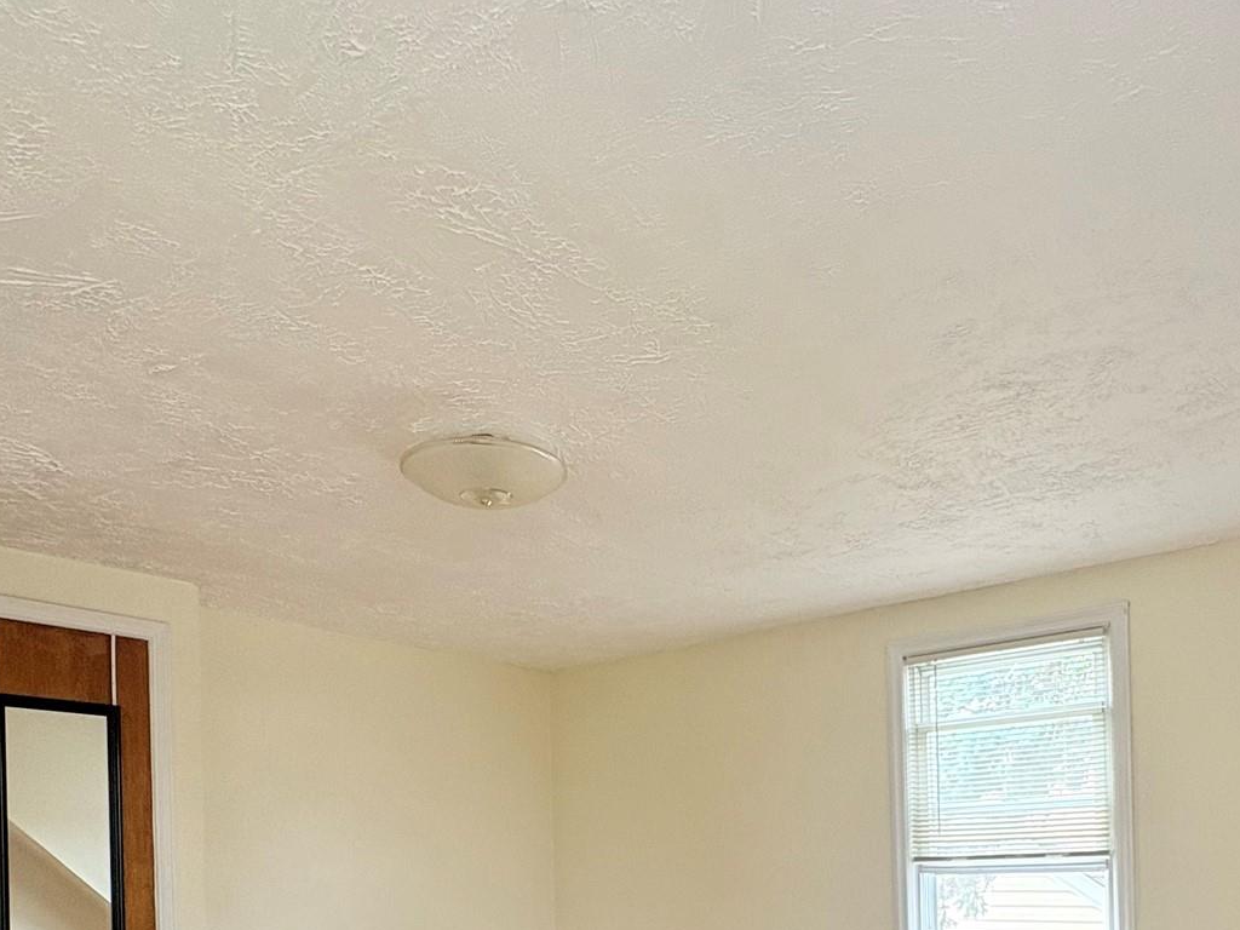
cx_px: 724
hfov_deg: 63.0
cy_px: 868
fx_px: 1003
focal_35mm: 28
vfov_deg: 44.4
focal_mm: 2.22
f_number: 2.2
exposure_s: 1/101
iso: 125
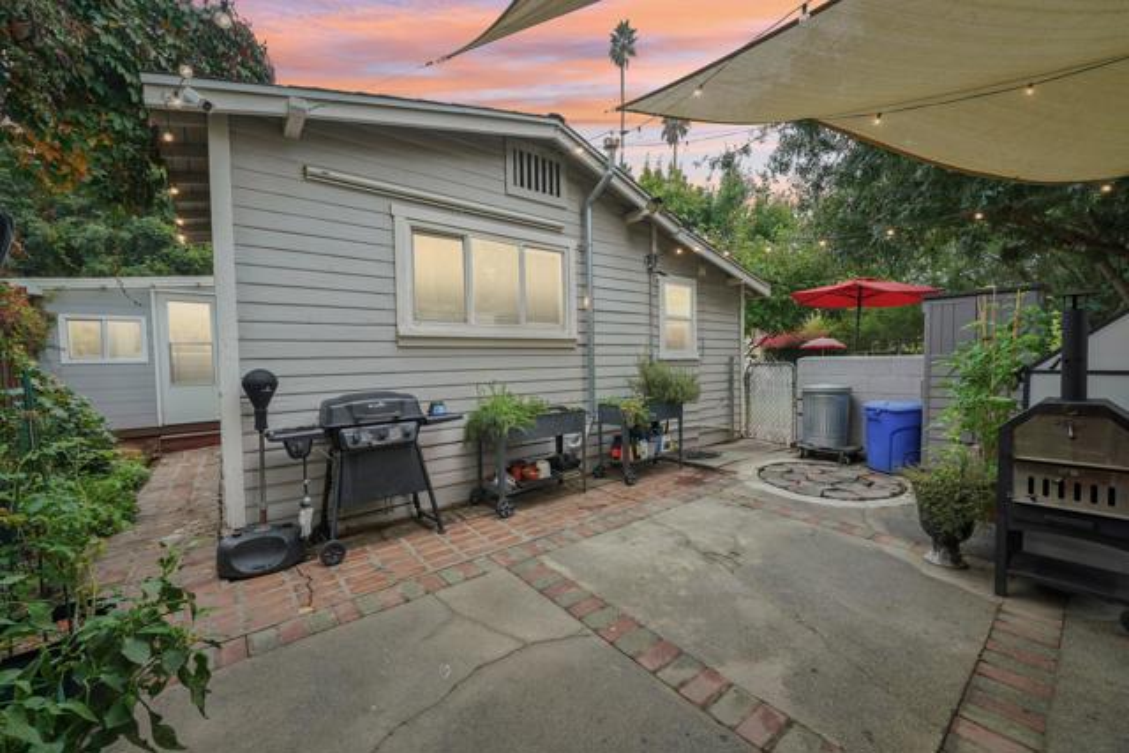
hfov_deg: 104.2
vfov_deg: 81.2
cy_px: 376
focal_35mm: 14
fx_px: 439
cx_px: 564
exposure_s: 1/30
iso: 100
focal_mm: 14
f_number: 8
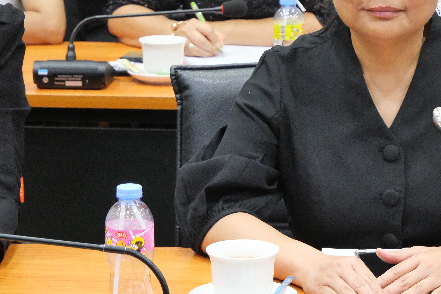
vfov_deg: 7.3
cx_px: 358
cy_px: 76
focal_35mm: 187
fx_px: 2292
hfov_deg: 11.0
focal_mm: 53
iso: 3200
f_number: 5.6
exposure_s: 1/40
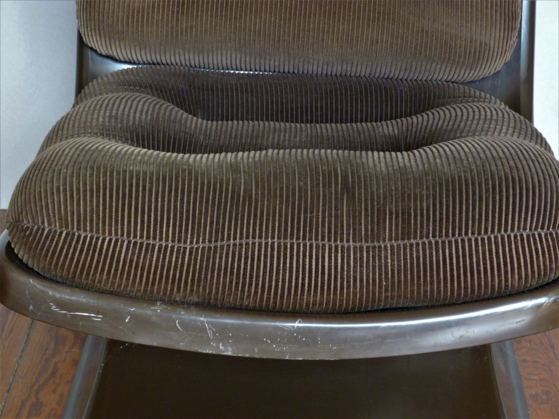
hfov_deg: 21.3
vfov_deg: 16.1
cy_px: 210
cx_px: 280
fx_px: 1486
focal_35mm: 92
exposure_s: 1/5
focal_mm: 16.5
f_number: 5.2
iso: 400
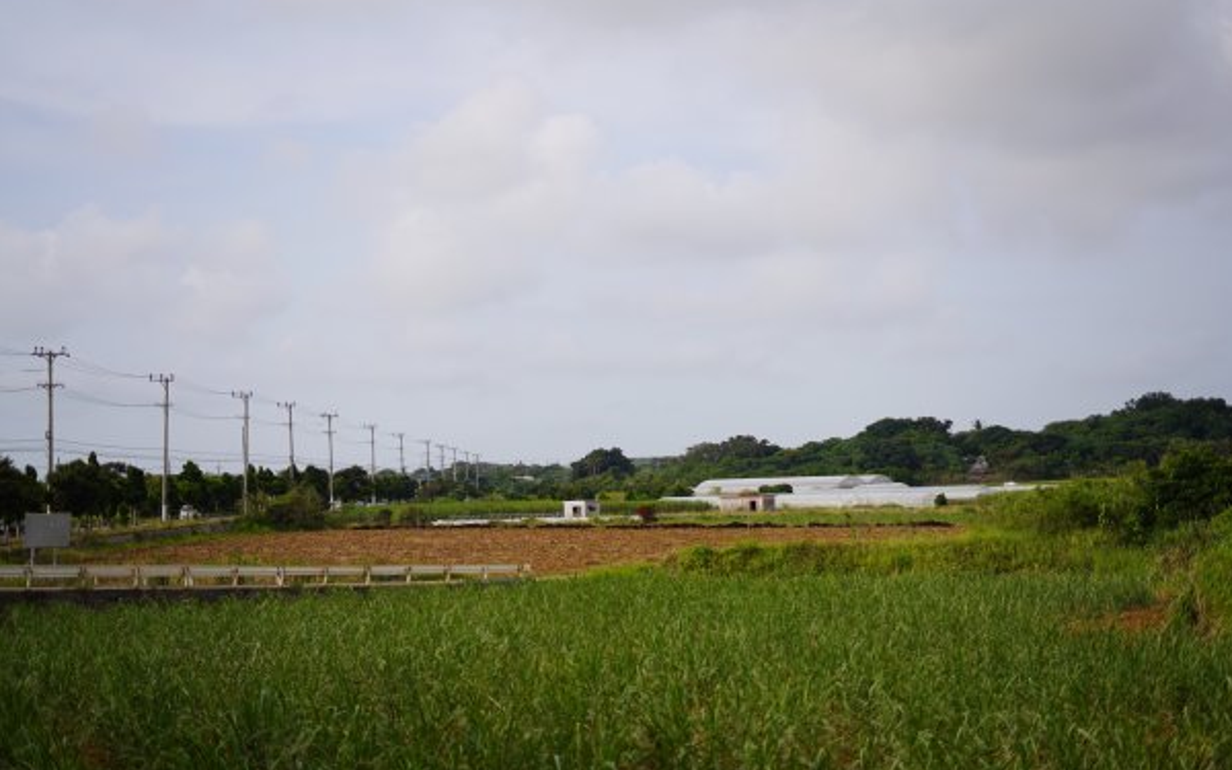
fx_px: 1746
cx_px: 624
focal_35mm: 52
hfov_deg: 38.9
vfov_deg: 24.9
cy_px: 409
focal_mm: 50
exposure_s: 1/5000
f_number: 2
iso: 125
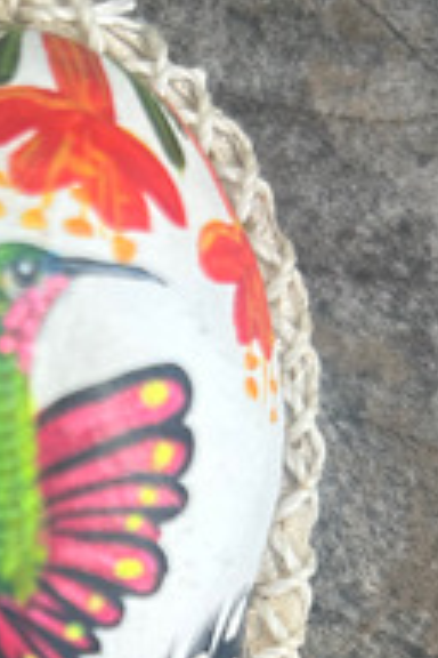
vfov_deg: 24.9
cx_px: -7
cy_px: 646
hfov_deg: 17.1
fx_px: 1423
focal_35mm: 78
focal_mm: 5.7
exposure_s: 1/687
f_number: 1.5
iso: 50
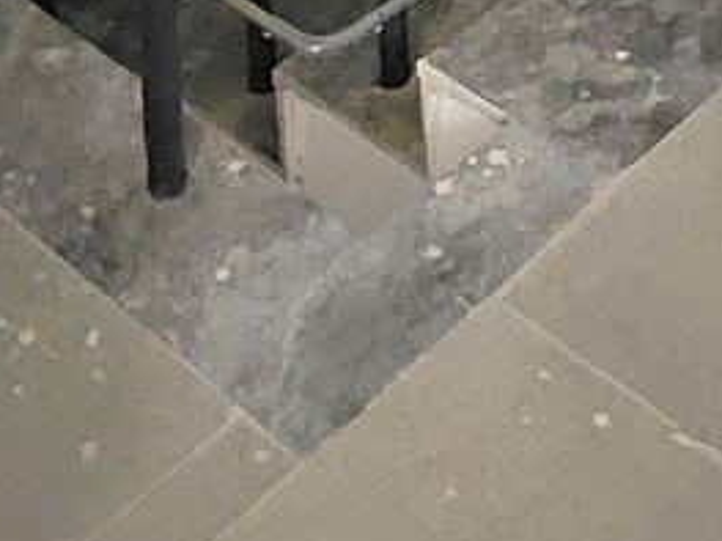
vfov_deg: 14.8
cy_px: -582
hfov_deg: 23.8
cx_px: 700
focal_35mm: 79
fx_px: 1647
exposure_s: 1/25.1
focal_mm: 2.2
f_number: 2.2
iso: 2000
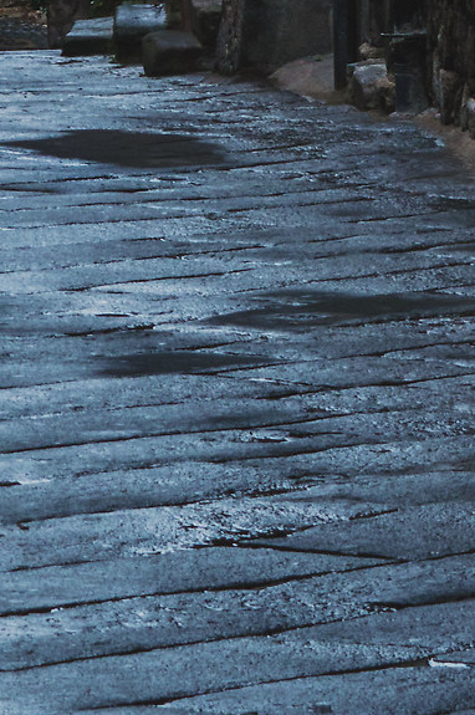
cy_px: -425
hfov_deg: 4.0
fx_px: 6826
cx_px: -113
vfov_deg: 5.9
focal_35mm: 344
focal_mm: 55
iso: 400
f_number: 10
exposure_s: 1/160
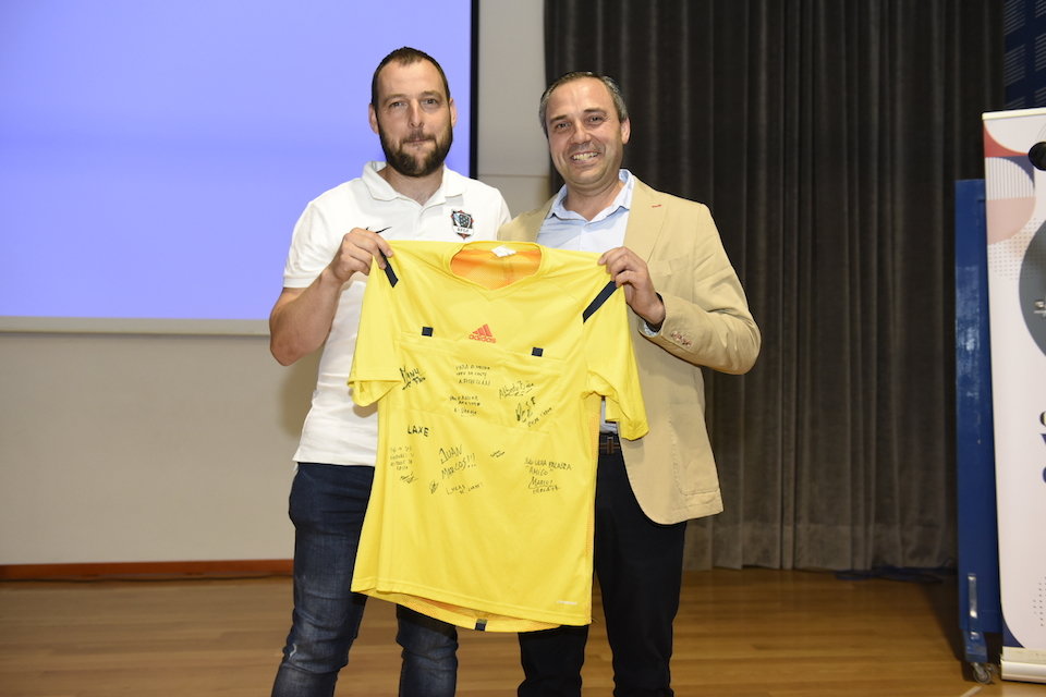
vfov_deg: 36.9
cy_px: 348
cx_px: 523
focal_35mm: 36
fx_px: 1046
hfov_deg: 53.1
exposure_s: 1/200
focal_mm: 36
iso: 2000
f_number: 4
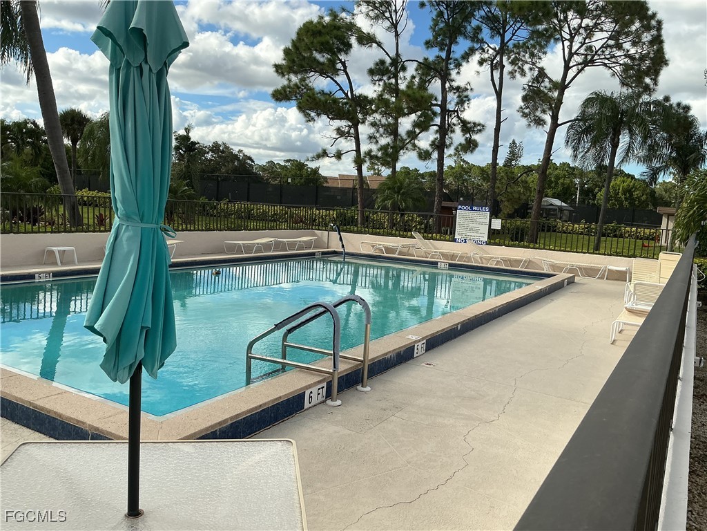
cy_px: 266
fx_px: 592
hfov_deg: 61.7
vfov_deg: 48.2
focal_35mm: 29
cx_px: 354
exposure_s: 1/2141
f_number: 1.8
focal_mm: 3
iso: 25
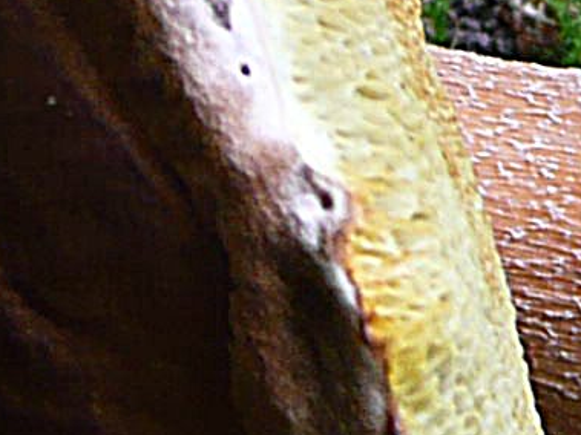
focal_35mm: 208
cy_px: 420
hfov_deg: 9.4
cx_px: 596
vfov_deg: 7.1
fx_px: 3490
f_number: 3.3
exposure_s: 1/30
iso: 100
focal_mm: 4.6
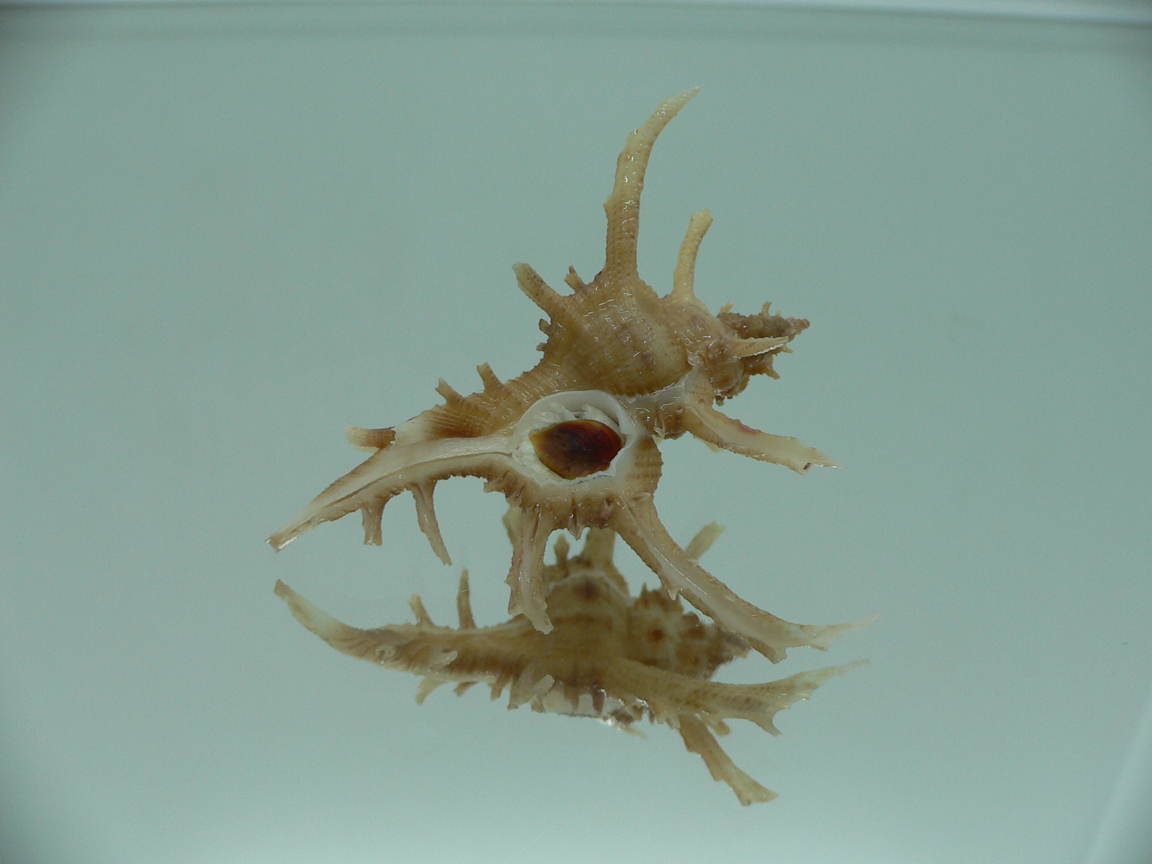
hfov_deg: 52.6
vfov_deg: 40.7
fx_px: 1165
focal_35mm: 35
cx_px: 576
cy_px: 432
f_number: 2.8
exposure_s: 1/60
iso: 80
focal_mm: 4.6
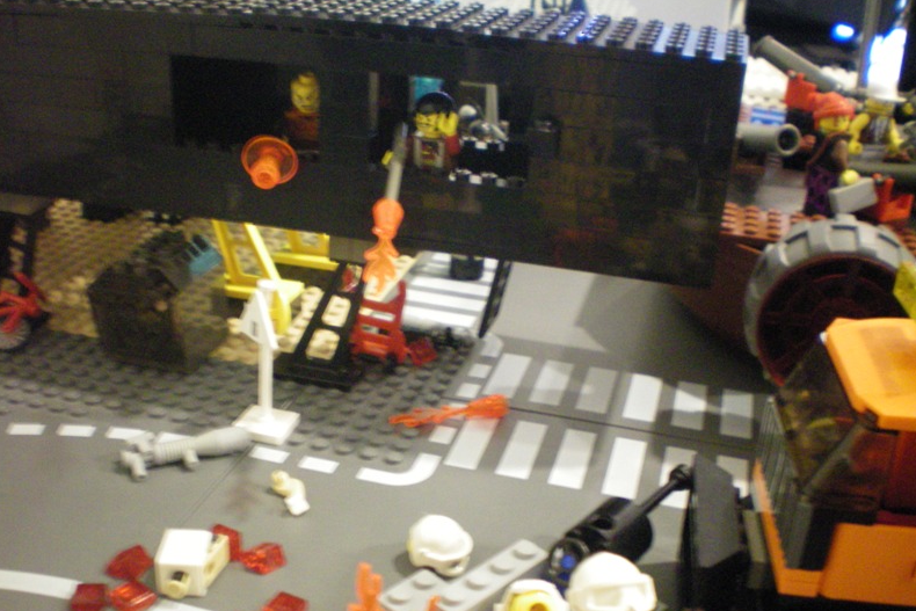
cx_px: 459
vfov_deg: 33.4
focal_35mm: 40
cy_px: 344
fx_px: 1018
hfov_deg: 48.5
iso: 400
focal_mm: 6.3
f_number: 3.1
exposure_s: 1/8
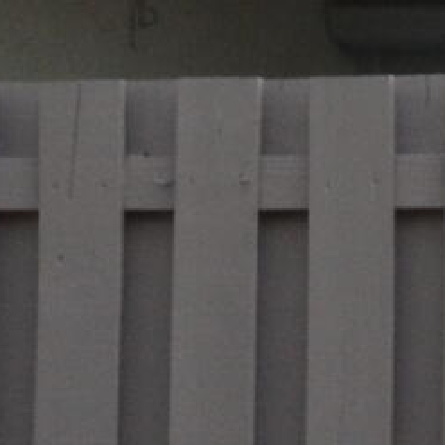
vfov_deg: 5.1
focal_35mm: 338
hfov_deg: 5.0
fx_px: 4916
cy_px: -284
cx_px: 1093
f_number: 13
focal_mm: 22
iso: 500
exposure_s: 1/50
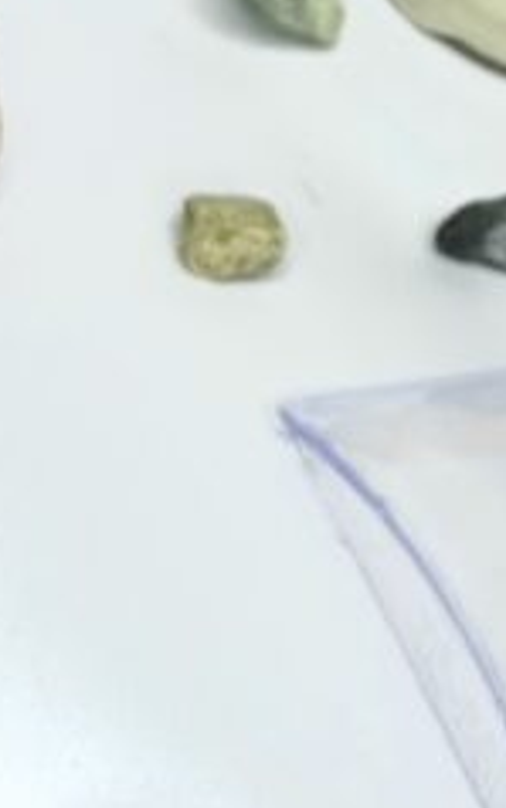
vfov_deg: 12.2
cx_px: 886
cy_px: 78
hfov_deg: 7.5
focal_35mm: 171
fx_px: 3768
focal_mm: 6.76
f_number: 1.78
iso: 100
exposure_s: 1/396
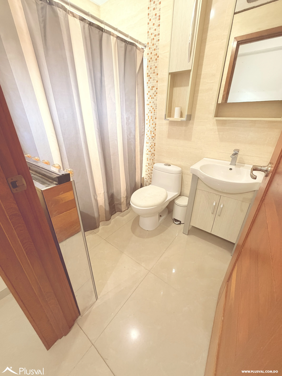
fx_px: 152
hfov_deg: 85.7
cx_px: 141
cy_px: 188
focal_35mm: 14
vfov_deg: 102.1
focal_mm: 2.22
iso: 250
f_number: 2.2
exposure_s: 1/60
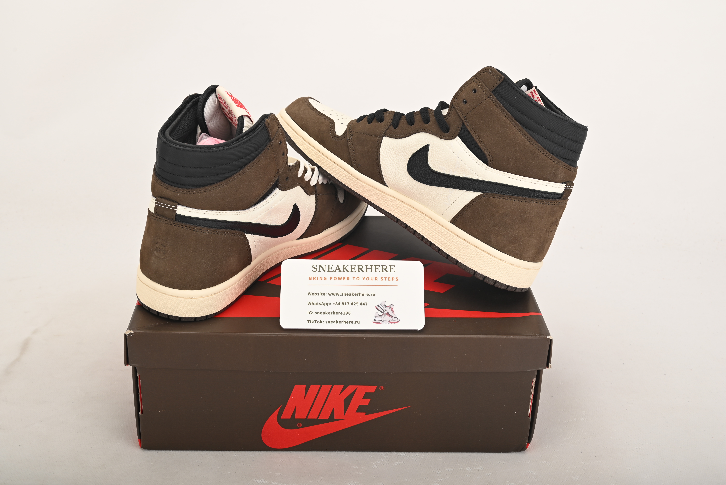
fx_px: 928
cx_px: 363
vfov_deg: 29.3
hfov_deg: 42.7
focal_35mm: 46
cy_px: 242
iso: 100
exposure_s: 1/200
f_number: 11
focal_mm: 46
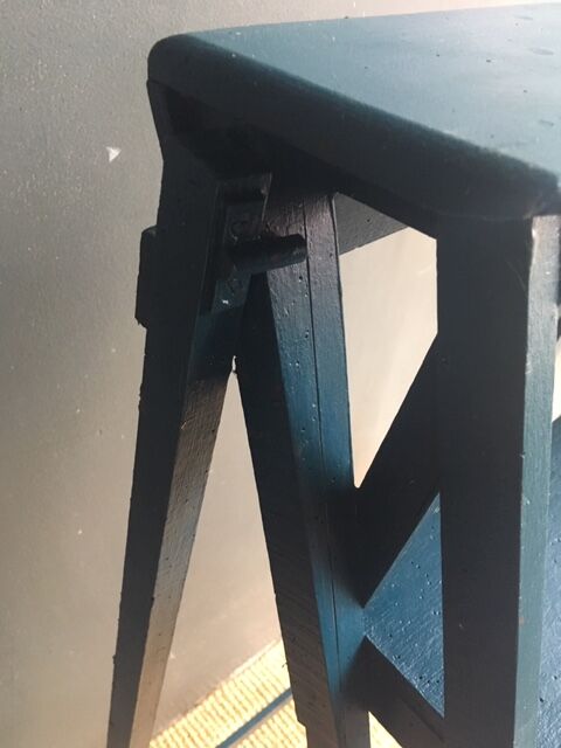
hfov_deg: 48.2
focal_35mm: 29
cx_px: 280
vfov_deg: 61.7
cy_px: 374
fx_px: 627
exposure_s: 1/25
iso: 200
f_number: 2.2
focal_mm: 4.15
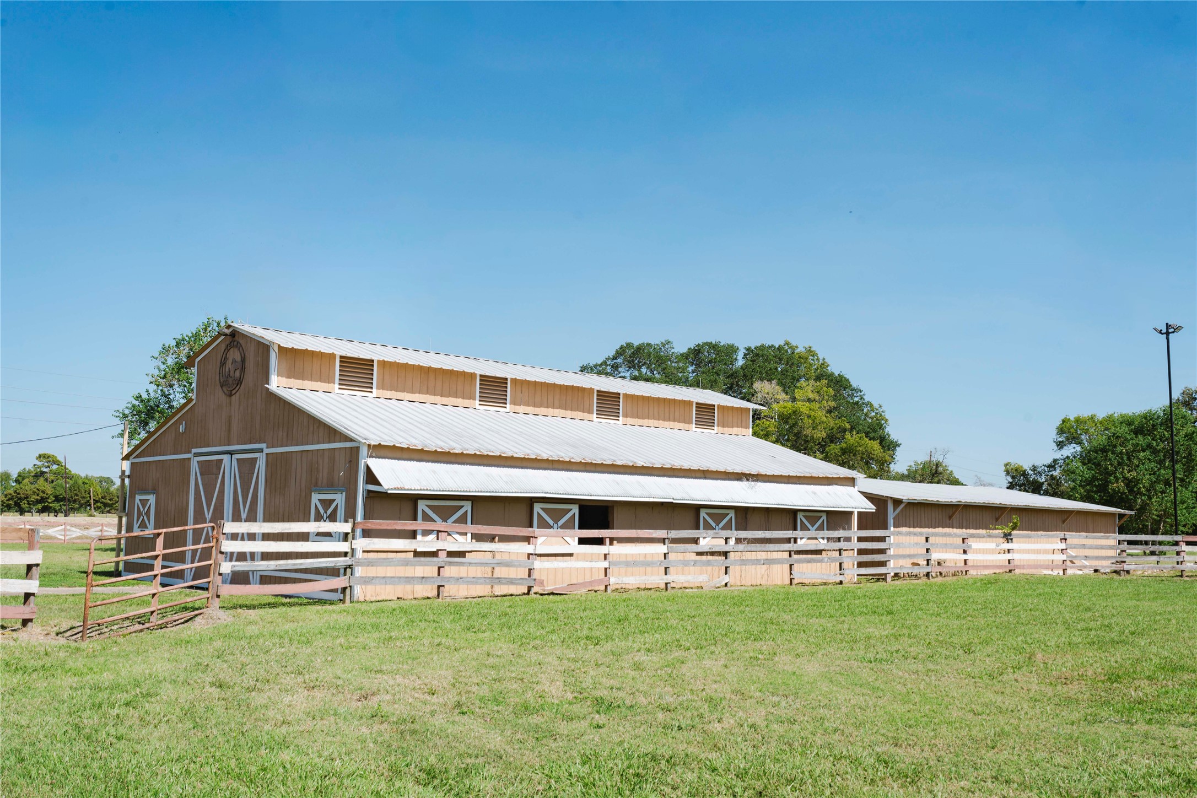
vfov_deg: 37.9
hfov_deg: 54.4
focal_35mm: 35
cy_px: 399
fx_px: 1164
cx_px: 598
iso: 250
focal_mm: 35
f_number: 10
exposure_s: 1/250
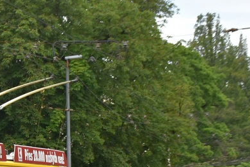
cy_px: 147
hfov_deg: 11.0
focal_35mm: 184
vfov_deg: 7.5
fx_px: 1278
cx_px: -56
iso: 160
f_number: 8
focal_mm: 40
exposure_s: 1/250
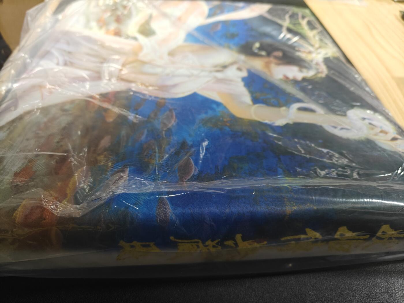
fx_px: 280
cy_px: 152
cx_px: 202
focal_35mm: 24
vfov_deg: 56.8
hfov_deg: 71.6
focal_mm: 5.59
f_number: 1.8
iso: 200
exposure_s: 1/50
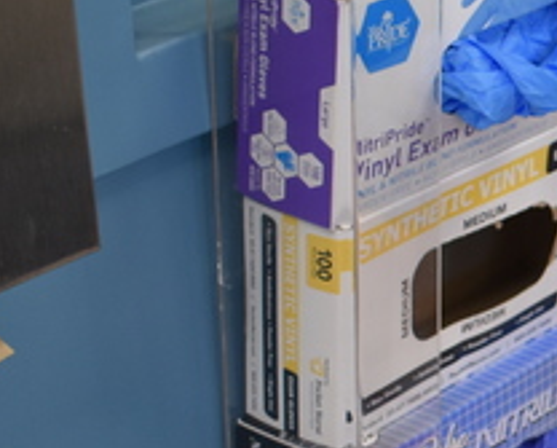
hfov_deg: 12.2
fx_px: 2399
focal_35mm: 145
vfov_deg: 10.6
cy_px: 441
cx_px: 999
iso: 400
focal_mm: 21
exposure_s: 1/60
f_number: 4
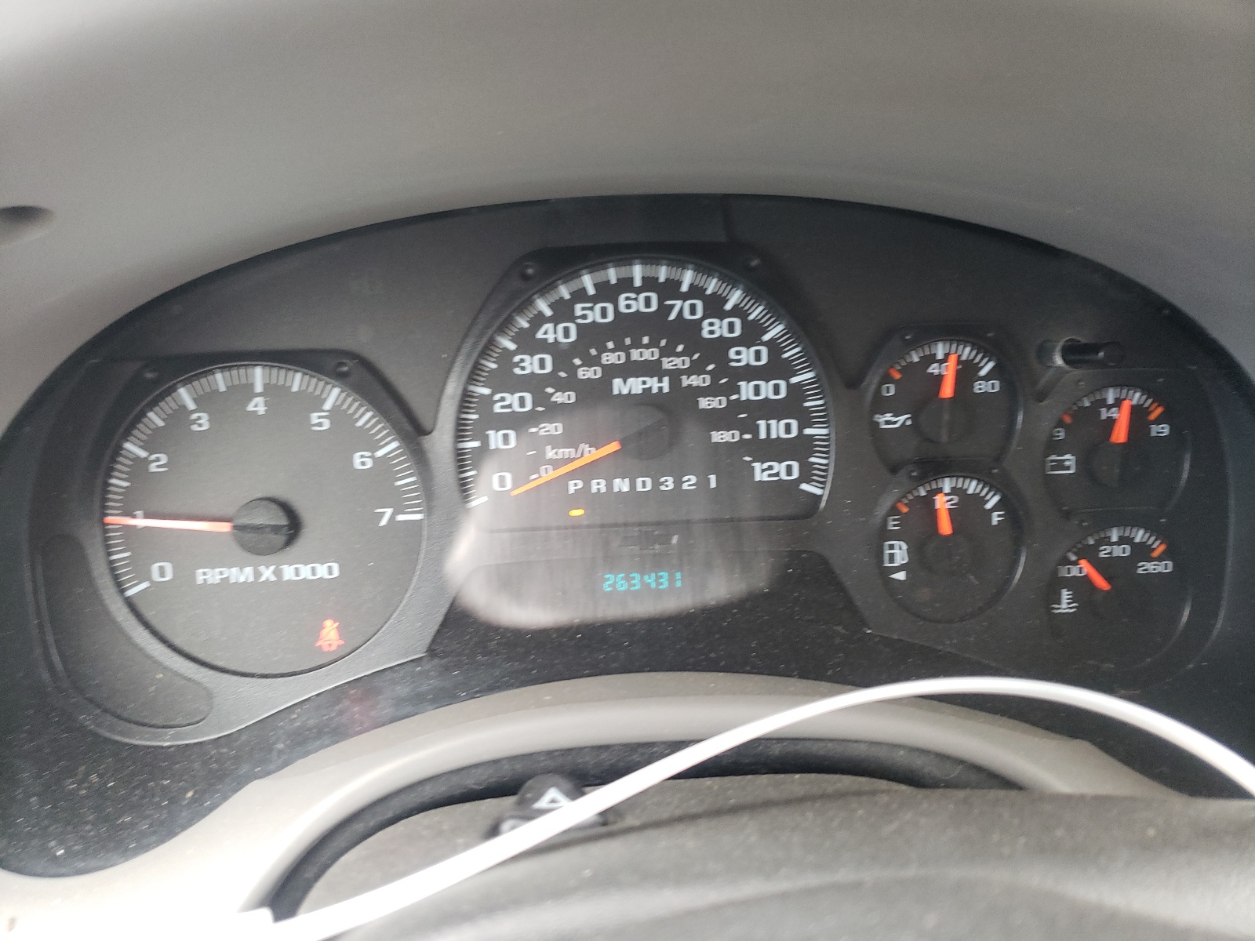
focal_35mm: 26
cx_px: 628
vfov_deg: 53.1
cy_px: 470
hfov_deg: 67.3
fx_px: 943
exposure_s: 1/60.2
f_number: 1.5
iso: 137
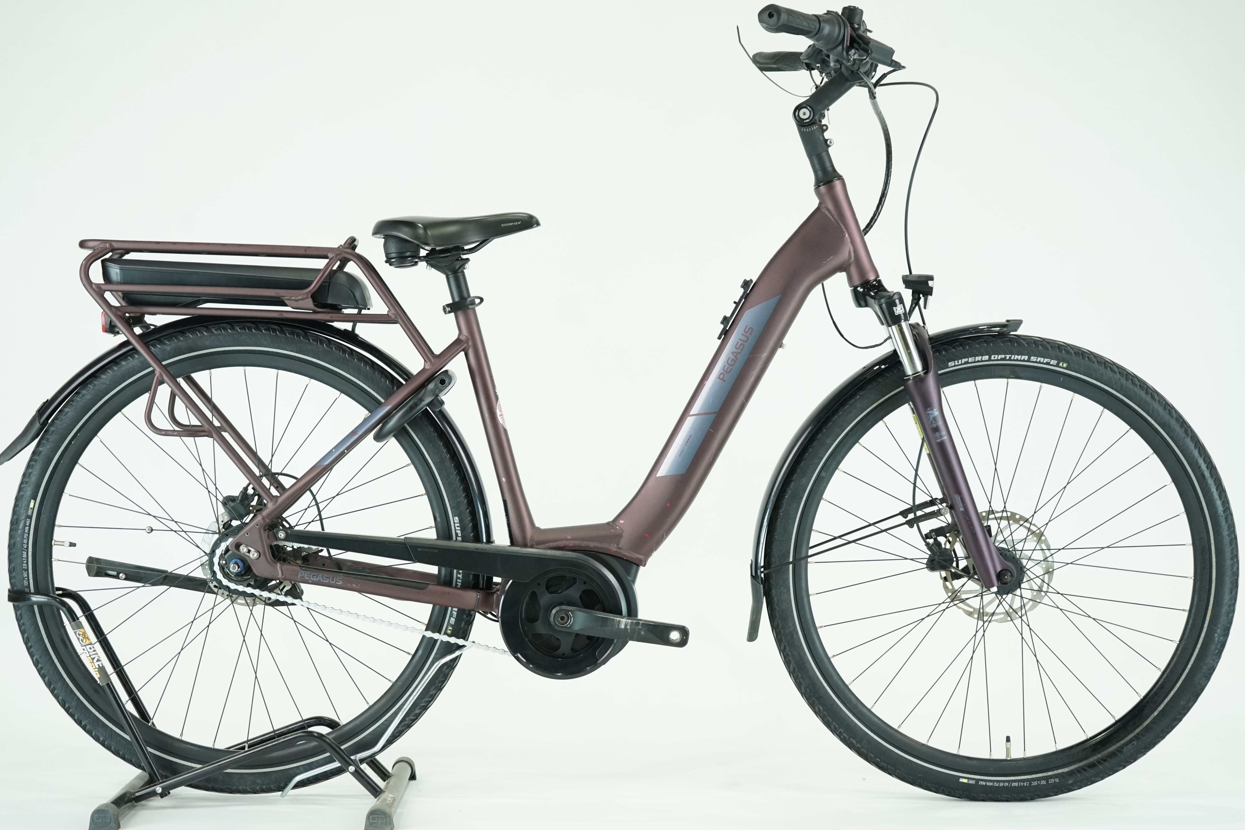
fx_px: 1971
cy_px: 415
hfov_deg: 35.1
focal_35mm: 57
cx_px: 622
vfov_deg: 23.8
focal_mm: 57
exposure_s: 1/200
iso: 2000
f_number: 5
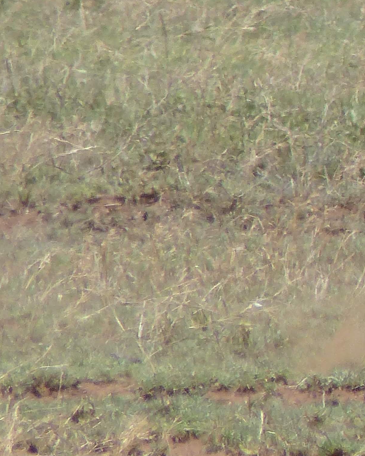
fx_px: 33377
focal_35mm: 2471
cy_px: 53
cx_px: 336
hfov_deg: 0.6
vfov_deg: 0.8
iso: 100
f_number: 3.2
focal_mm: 108
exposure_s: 1/1600
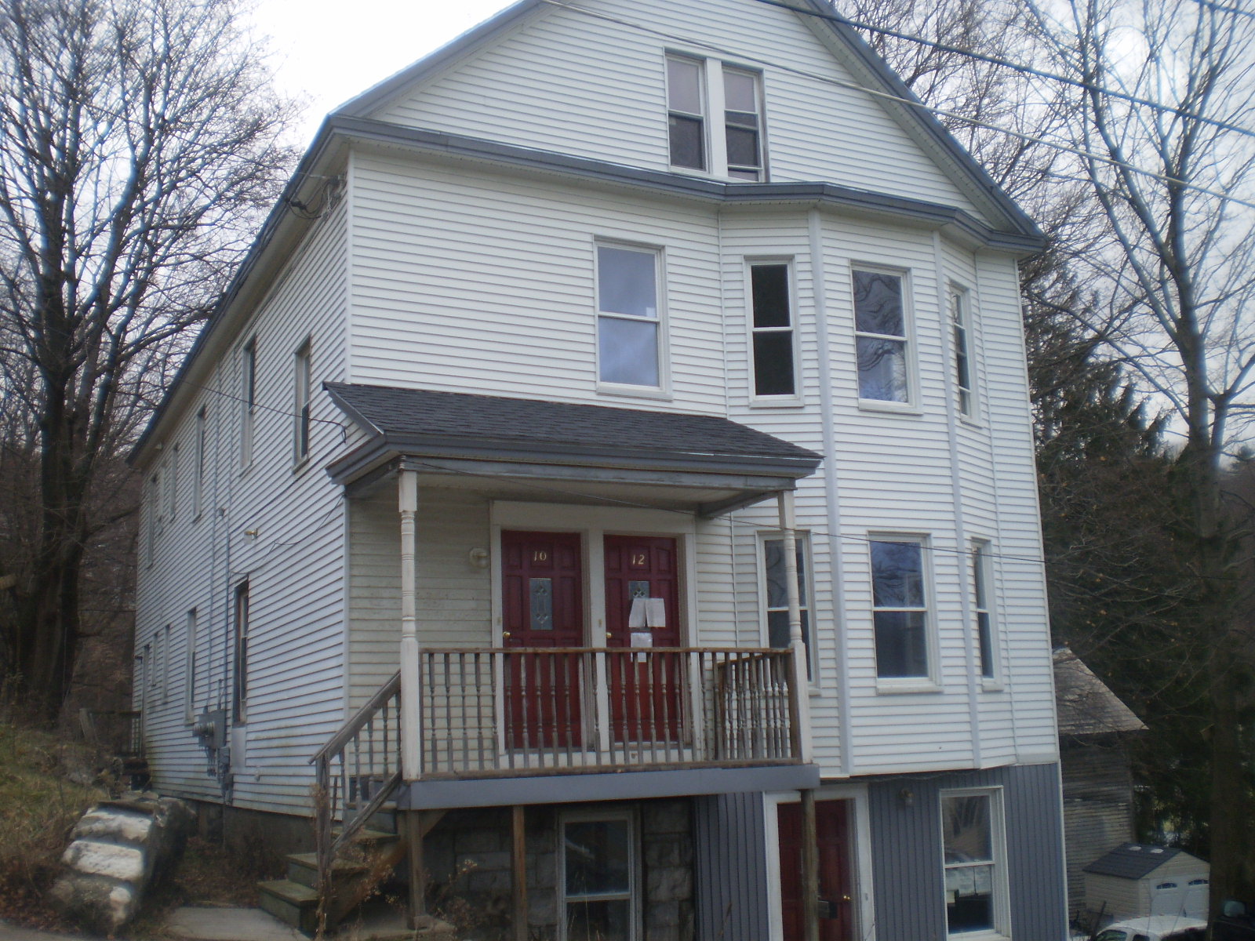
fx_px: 1305
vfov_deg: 39.7
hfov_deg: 51.4
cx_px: 628
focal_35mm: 36
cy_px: 470
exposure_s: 1/125
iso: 64
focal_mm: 6.3
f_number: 3.1
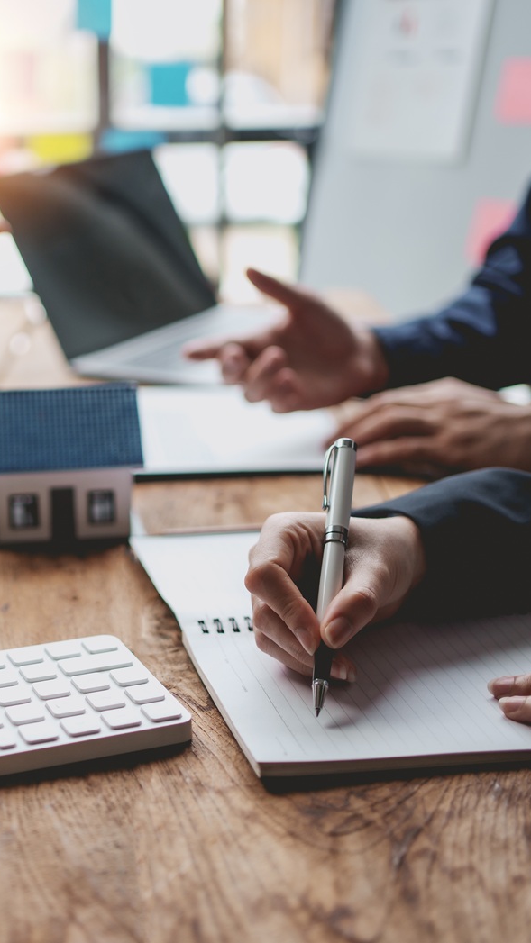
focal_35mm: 56
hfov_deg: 20.9
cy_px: 464
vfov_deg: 37.2
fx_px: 1402
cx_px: 39
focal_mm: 35
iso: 200
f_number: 1.8
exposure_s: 1/640
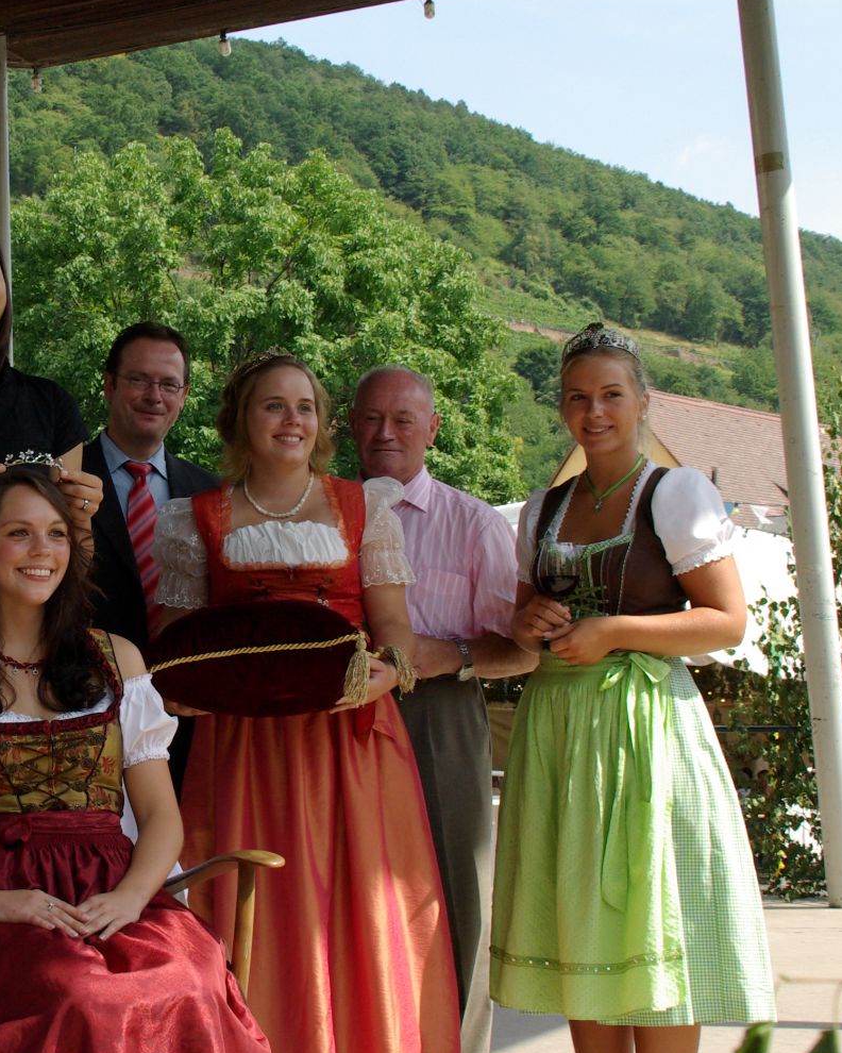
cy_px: 499
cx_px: 31
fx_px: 2180
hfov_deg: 21.2
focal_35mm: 70
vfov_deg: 27.1
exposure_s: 1/350
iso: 400
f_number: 8
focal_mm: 24
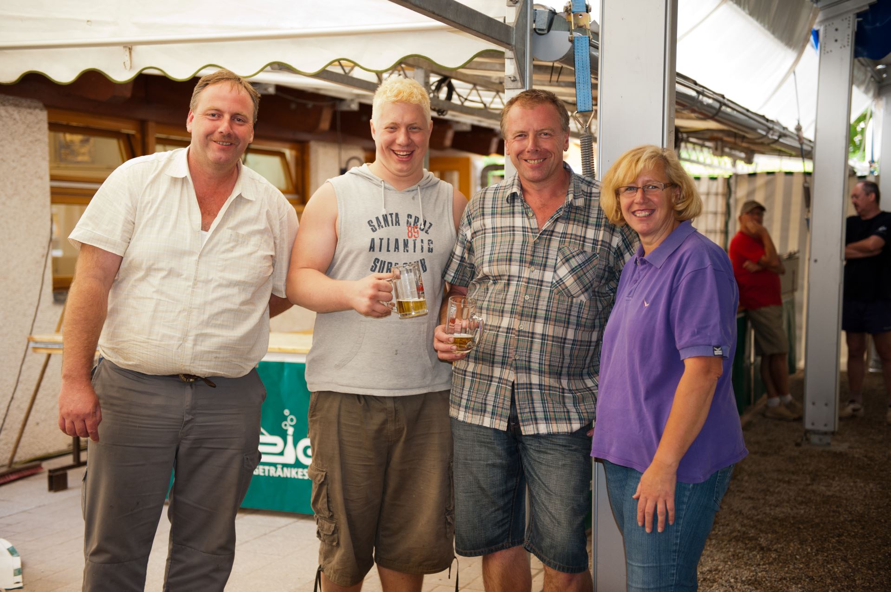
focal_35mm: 50
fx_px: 1237
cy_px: 296
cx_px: 446
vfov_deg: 27.0
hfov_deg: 39.6
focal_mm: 50
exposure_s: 1/200
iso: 1250
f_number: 2.8
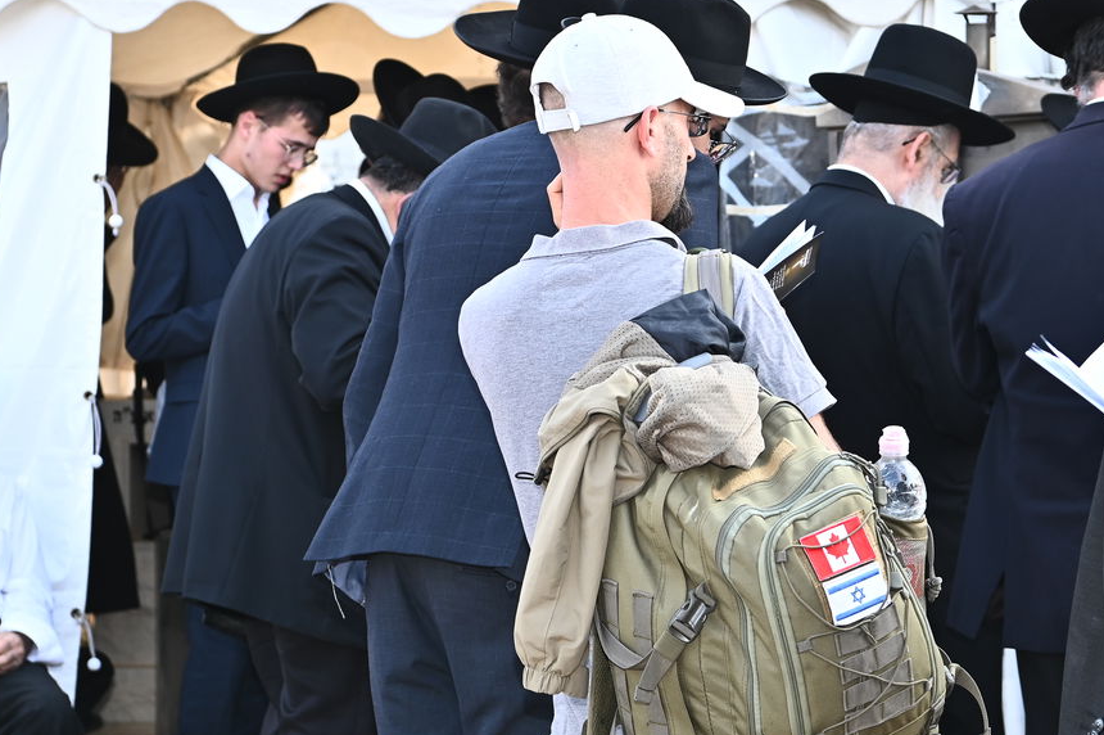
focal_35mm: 114
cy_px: 355
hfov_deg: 17.9
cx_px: 675
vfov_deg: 12.0
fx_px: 3493
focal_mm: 70
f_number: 6.3
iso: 320
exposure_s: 1/200
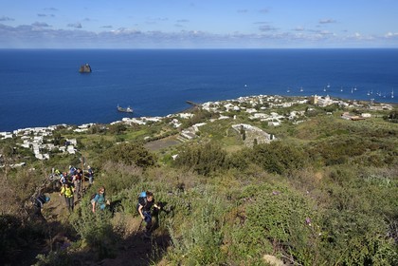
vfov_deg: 41.1
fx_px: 354
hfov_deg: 58.7
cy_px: 133
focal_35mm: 32
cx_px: 199
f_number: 9
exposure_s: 1/500
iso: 200
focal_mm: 32
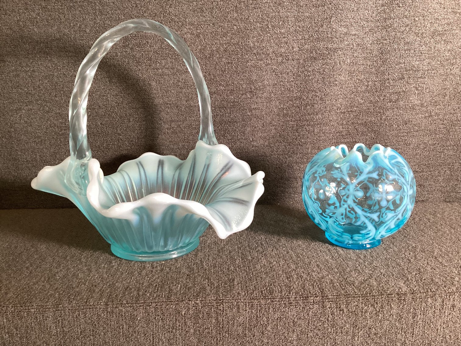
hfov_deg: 58.3
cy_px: 173
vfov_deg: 45.4
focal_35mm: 31
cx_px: 230
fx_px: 413
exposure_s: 1/60
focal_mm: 3.3
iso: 200
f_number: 2.4
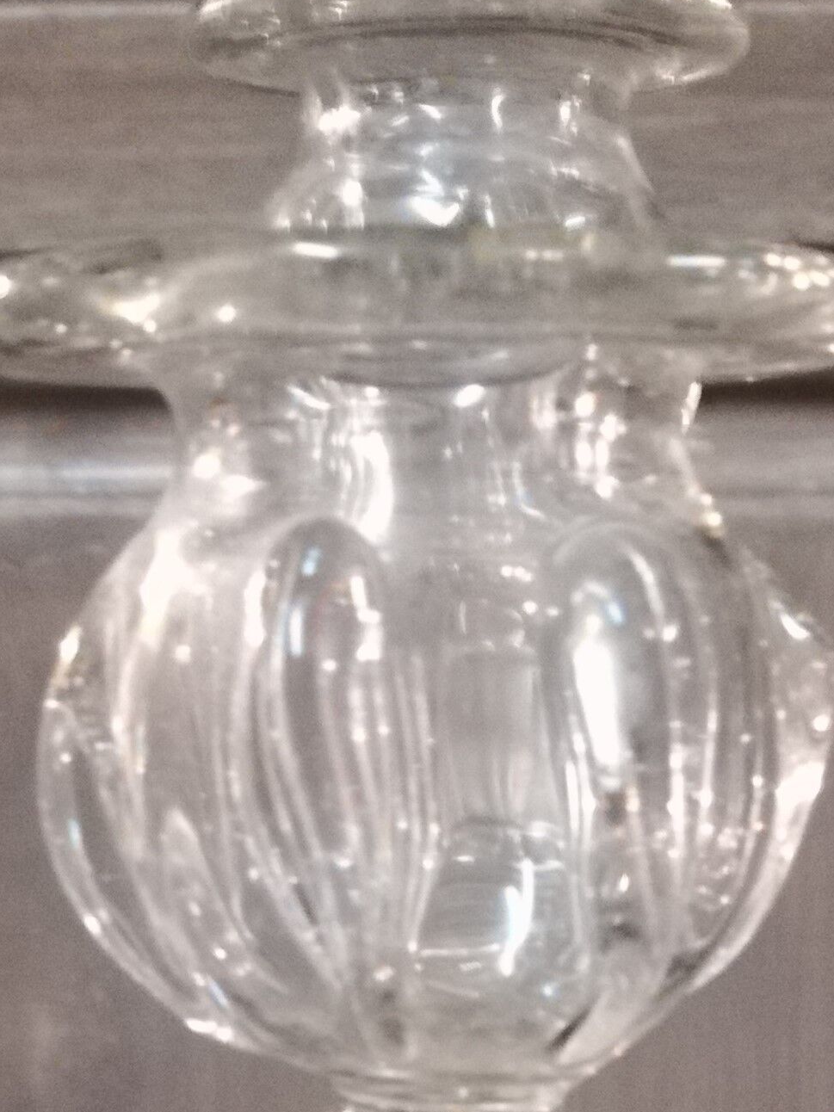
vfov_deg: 23.4
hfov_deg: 19.9
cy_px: 1433
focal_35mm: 74
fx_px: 2377
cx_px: 456
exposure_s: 1/14.3
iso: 1250
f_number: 2.2
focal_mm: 3.83
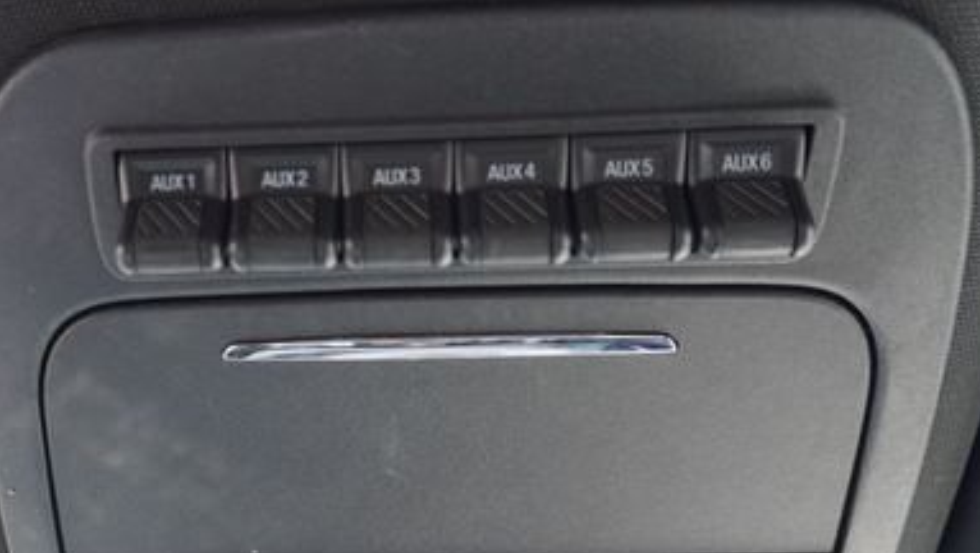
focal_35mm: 42
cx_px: 281
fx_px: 1092
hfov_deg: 47.1
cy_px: 463
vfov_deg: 27.7
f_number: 4
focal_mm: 16
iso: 160
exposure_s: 1/60
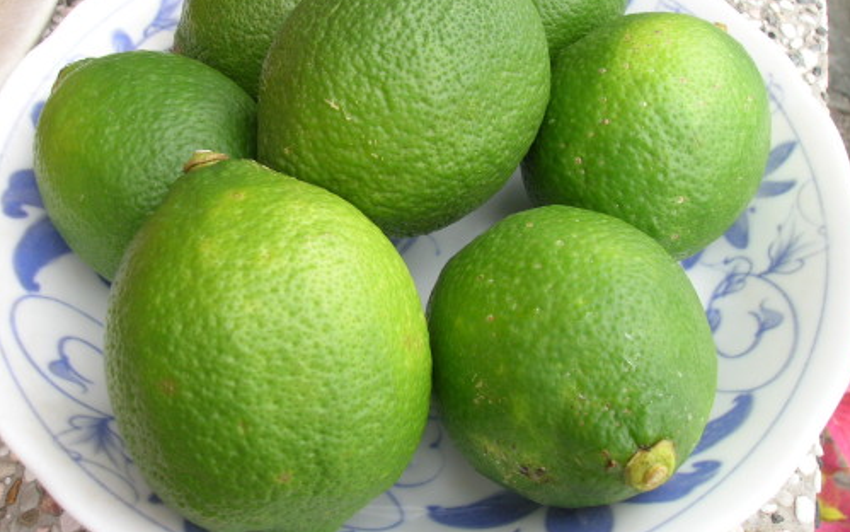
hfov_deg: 52.7
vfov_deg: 34.4
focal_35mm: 37
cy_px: 235
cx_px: 434
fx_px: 857
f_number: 4.9
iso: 50
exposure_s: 1/74.6
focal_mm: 5.7
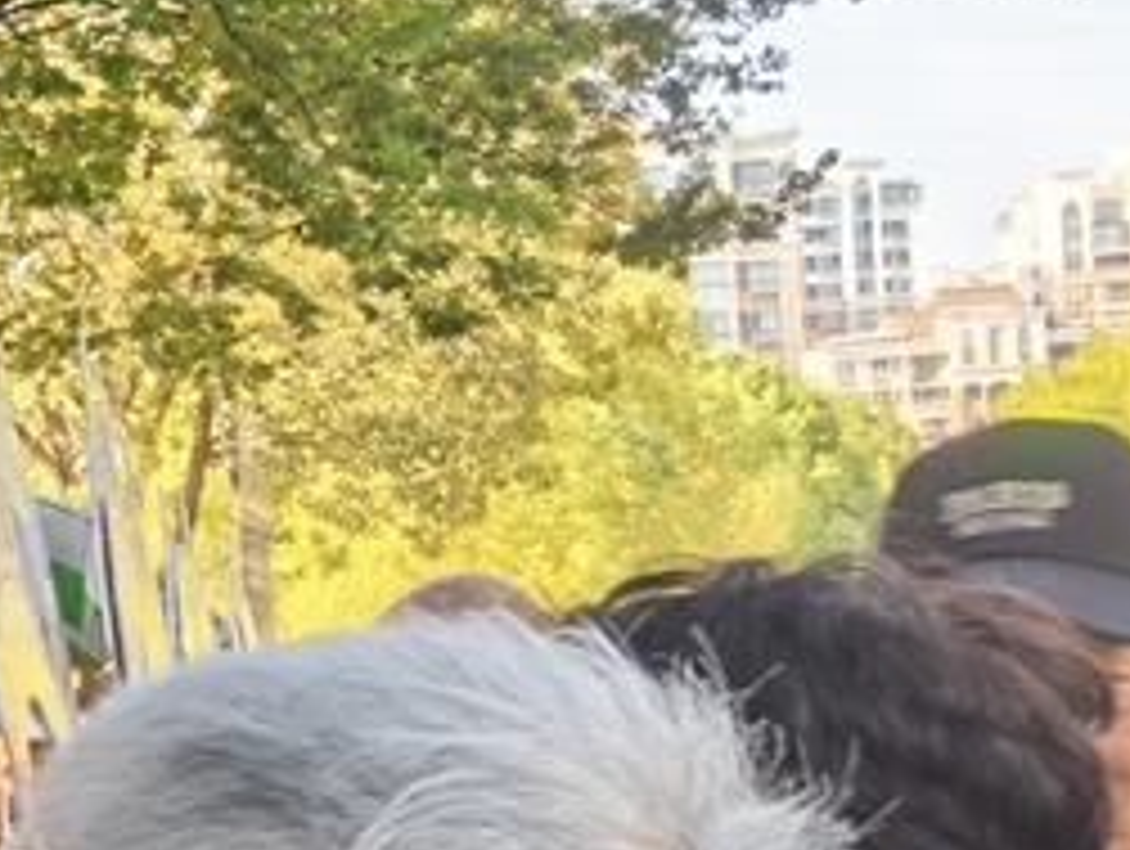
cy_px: 742
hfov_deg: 16.7
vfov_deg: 14.0
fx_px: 3433
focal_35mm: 105
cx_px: -635
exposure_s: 1/50
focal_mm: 5.75
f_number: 2
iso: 80
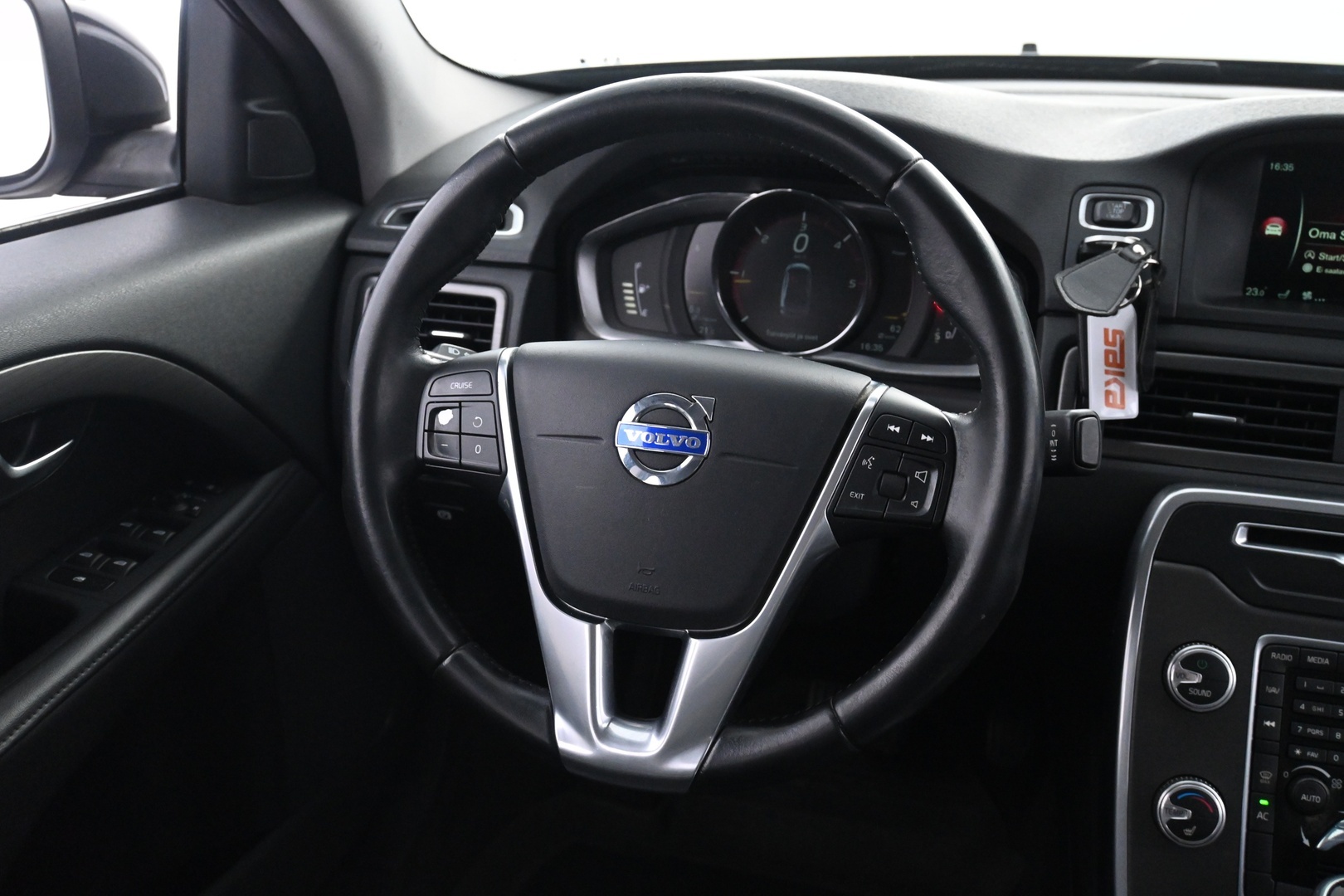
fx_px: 1400
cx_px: 672
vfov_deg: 35.5
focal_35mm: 38
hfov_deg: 51.3
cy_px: 448
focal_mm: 25
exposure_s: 1/40
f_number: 4.2
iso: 3600
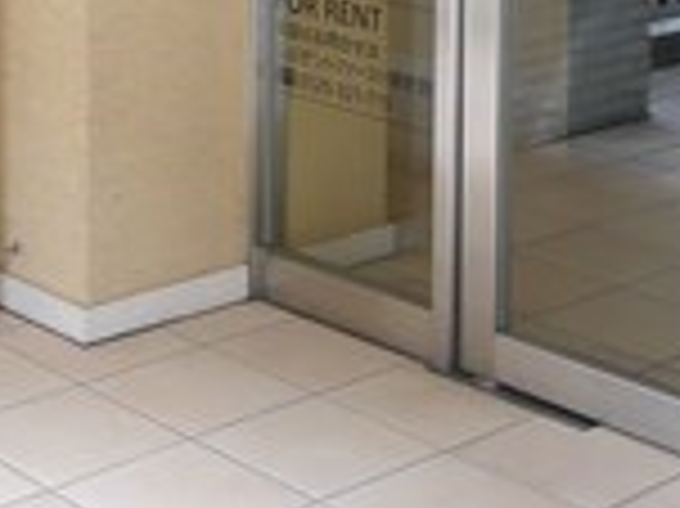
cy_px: -238
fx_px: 1865
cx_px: 63
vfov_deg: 14.6
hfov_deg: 20.2
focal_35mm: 95
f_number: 4
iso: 400
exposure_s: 1/60
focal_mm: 7
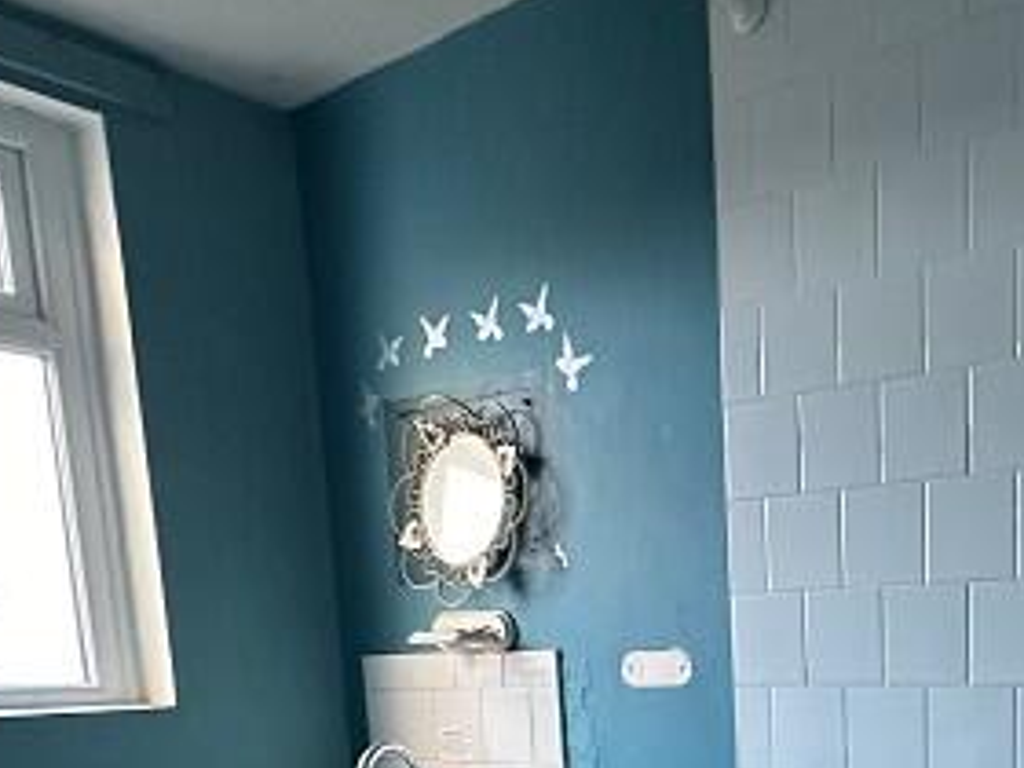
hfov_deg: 43.6
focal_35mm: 40
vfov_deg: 31.8
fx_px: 1183
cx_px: 881
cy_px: 848
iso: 320
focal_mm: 2.22
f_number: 2.2
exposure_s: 1/62
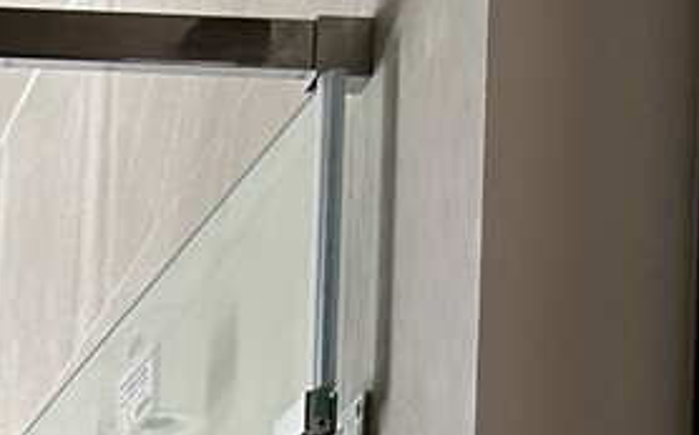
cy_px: 1808
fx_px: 3349
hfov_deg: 11.0
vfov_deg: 6.1
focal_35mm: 176
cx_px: -624
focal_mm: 6.86
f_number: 1.78
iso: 80
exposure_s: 1/340
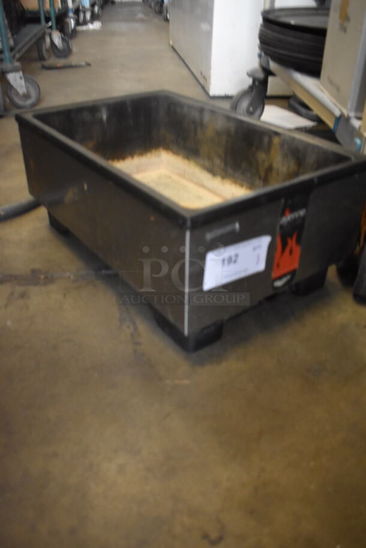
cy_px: 274
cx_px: 183
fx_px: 457
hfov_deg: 43.7
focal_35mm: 30
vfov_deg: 61.9
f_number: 3.8
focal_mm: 20
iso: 3200
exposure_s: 1/125
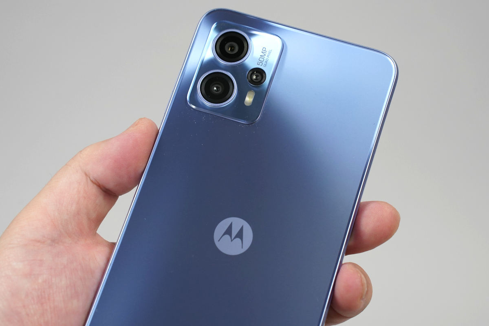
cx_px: 244
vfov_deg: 18.2
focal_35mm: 75
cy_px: 163
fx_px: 1019
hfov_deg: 27.0
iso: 2000
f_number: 8
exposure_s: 1/100
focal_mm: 75
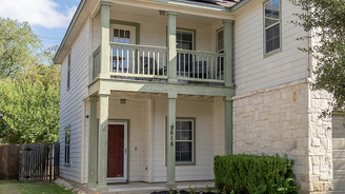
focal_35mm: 45
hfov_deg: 42.9
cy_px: 124
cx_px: 287
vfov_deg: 26.4
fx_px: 411
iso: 320
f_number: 6.3
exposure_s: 1/800
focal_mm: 15
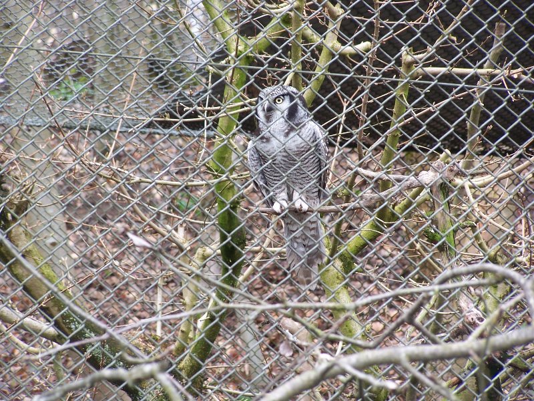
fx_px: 3363
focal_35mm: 218
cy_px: 200
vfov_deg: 6.8
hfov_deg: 9.1
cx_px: 267
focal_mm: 36.2
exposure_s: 1/125
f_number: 3.2
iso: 80
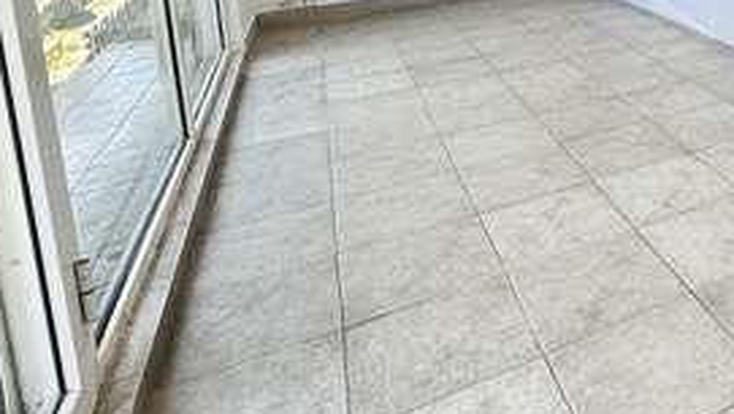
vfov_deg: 29.5
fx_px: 701
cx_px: 783
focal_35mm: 36
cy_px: -49
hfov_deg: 44.2
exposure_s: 1/99
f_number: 2.2
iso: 125
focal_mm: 2.22
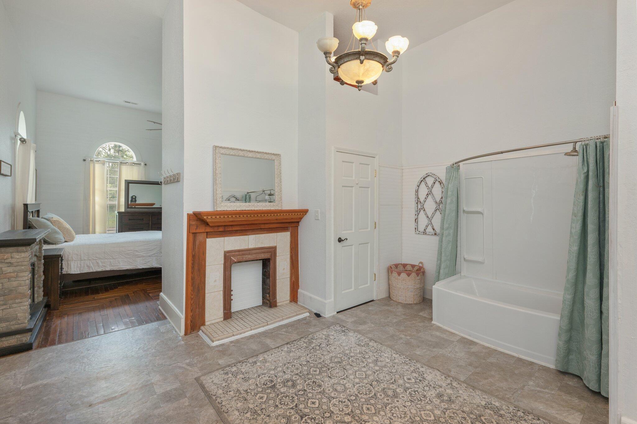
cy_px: 212
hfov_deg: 96.8
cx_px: 318
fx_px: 283
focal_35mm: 16
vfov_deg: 73.7
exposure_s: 1/30
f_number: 9
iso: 250
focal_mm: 16
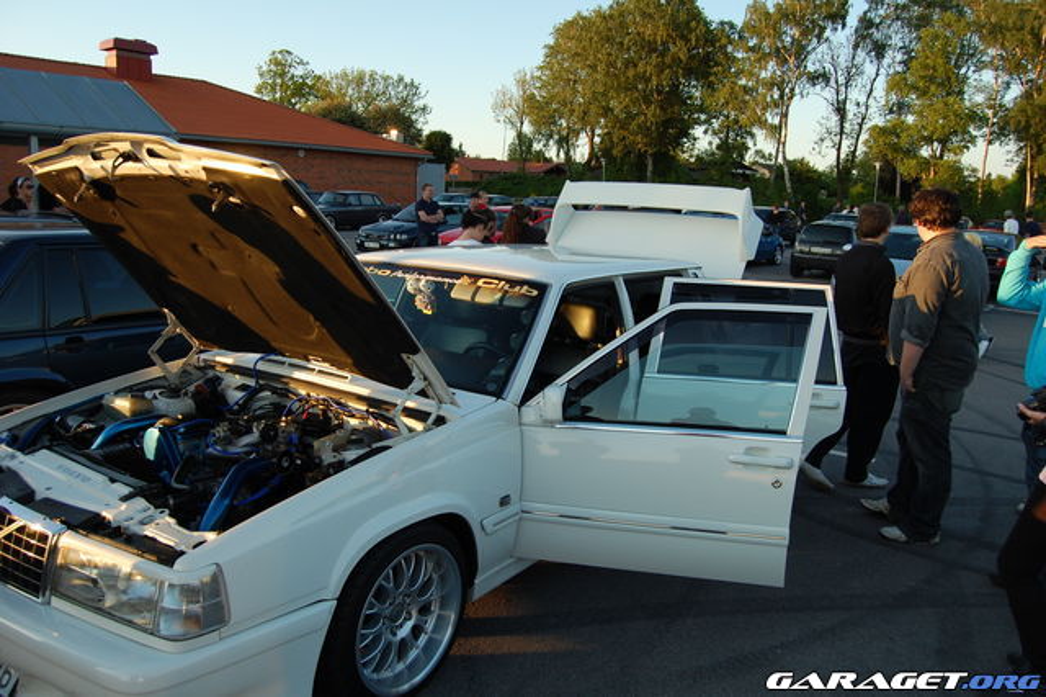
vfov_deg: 47.9
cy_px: 348
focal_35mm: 27
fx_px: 784
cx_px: 523
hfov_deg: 67.4
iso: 200
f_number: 6.3
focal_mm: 18
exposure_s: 1/160
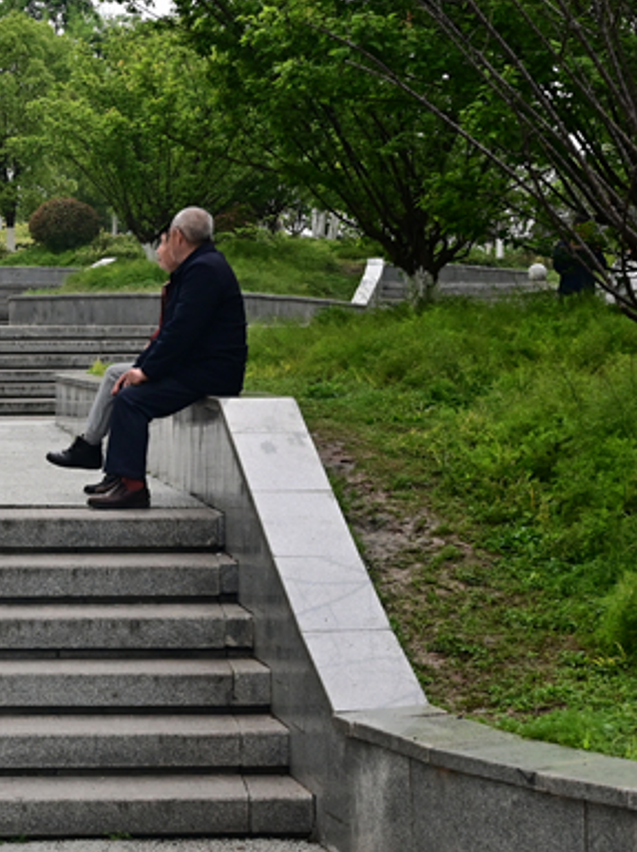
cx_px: 192
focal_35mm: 108
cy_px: 451
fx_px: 2654
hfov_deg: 13.7
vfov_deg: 18.2
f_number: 8
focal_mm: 36
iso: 560
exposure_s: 1/160
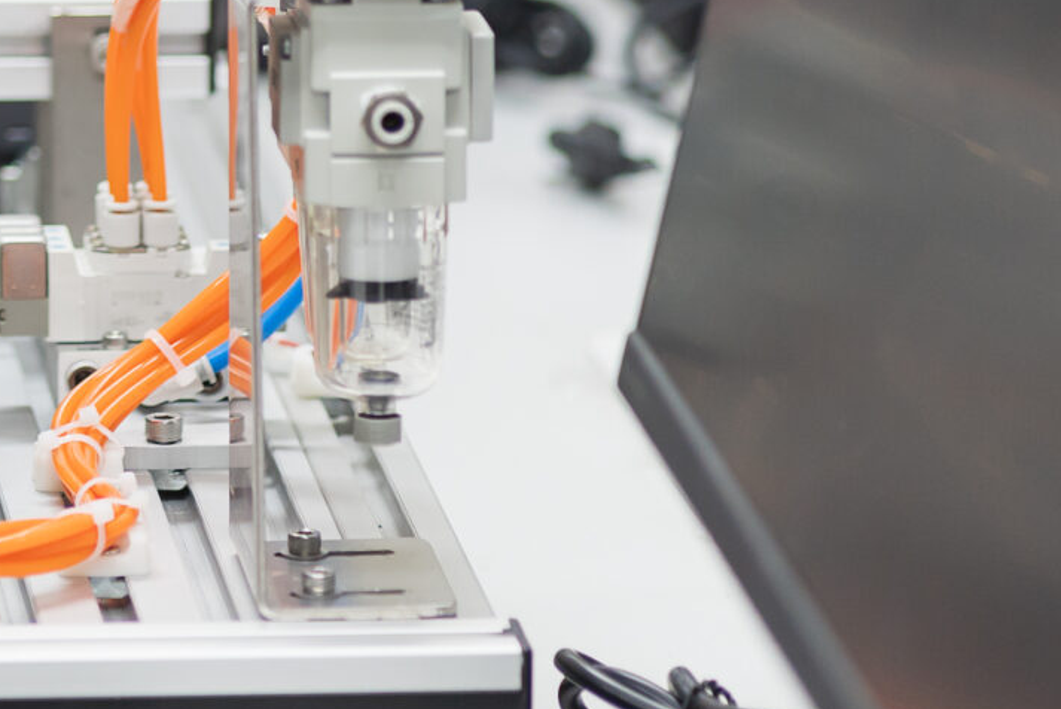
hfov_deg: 6.6
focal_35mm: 305
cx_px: -689
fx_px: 8992
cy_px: -299
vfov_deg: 4.5
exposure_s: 1/250
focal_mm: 85
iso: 1000
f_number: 2.5
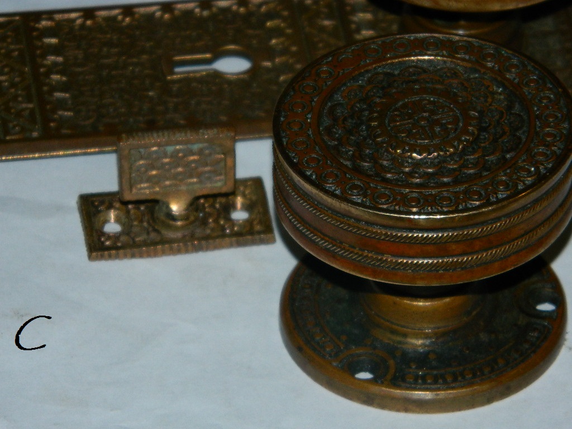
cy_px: 214
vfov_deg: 5.3
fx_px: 4594
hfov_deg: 7.1
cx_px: 286
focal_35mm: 278
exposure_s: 1/100
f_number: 5.6
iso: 200
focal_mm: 50
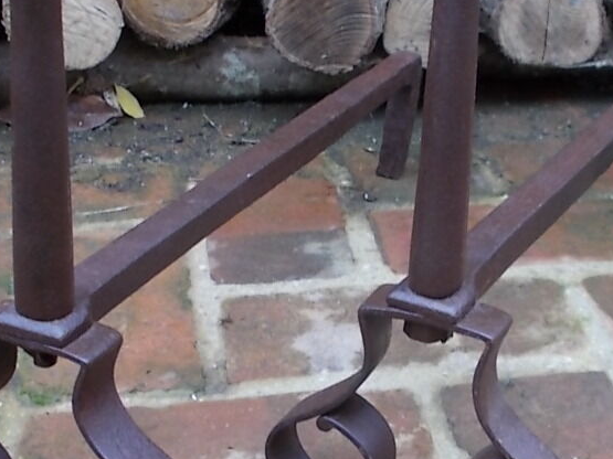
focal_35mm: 75
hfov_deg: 25.8
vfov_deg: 19.6
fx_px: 1328
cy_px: 312
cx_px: 430
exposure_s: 1/40
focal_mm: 4.6
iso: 80
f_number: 3.2
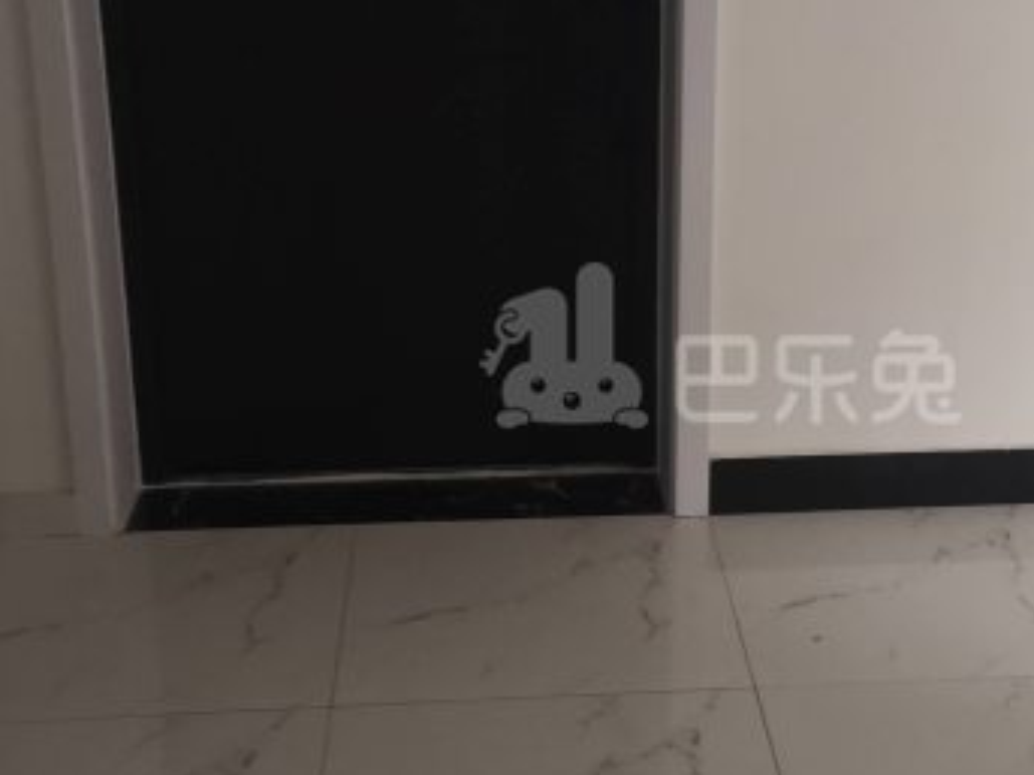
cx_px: 720
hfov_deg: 30.4
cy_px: 347
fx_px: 1881
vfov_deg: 23.3
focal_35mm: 63
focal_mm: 3.95
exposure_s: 1/33.3
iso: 400
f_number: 1.8
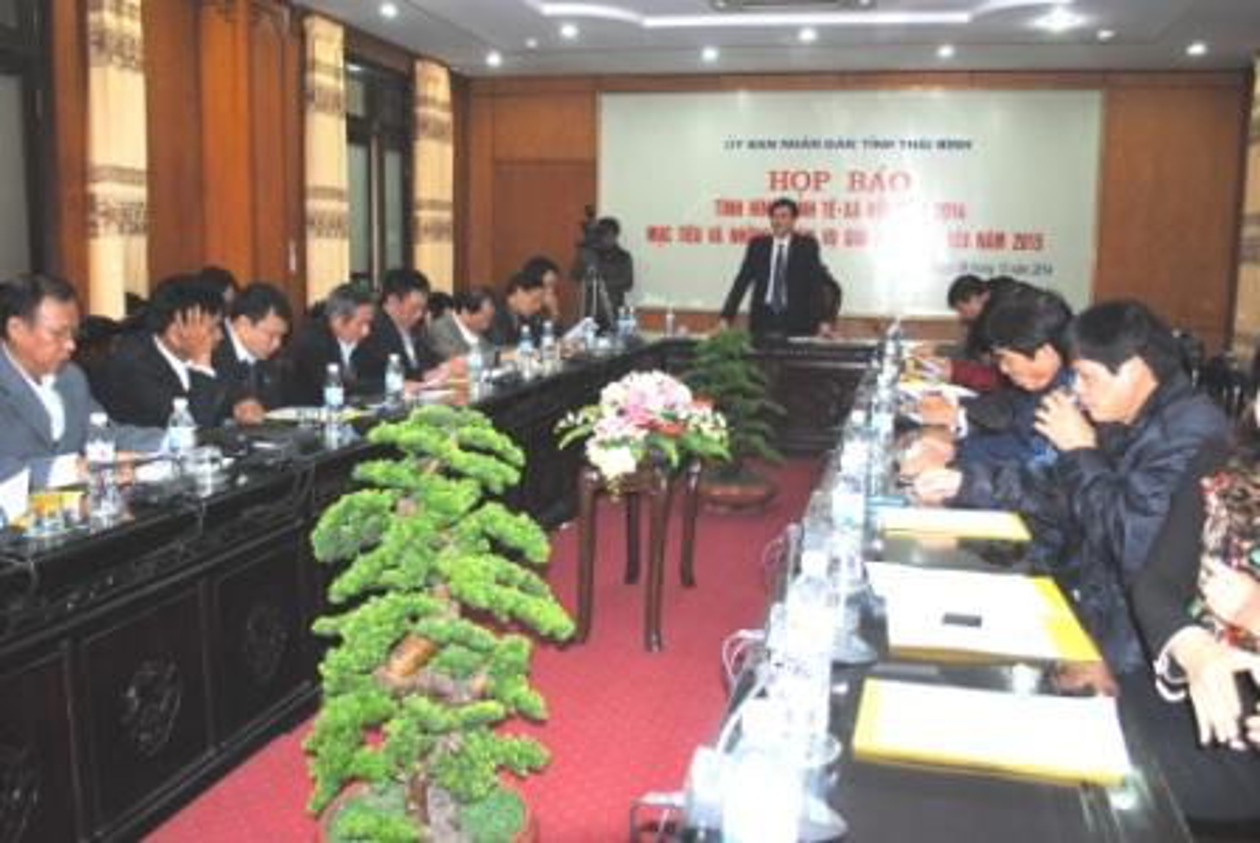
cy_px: 422
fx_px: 1156
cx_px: 630
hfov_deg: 57.2
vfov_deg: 40.1
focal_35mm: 33
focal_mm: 22
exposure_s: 1/60
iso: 200
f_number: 3.8
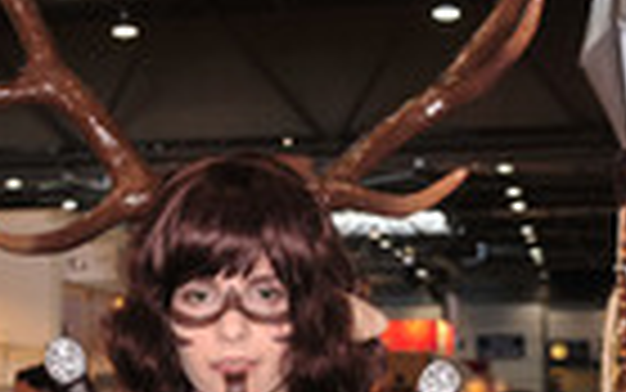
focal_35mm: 112
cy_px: 311
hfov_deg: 18.6
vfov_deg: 11.7
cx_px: 230
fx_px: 1912
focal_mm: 34
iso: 400
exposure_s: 1/60
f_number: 6.3
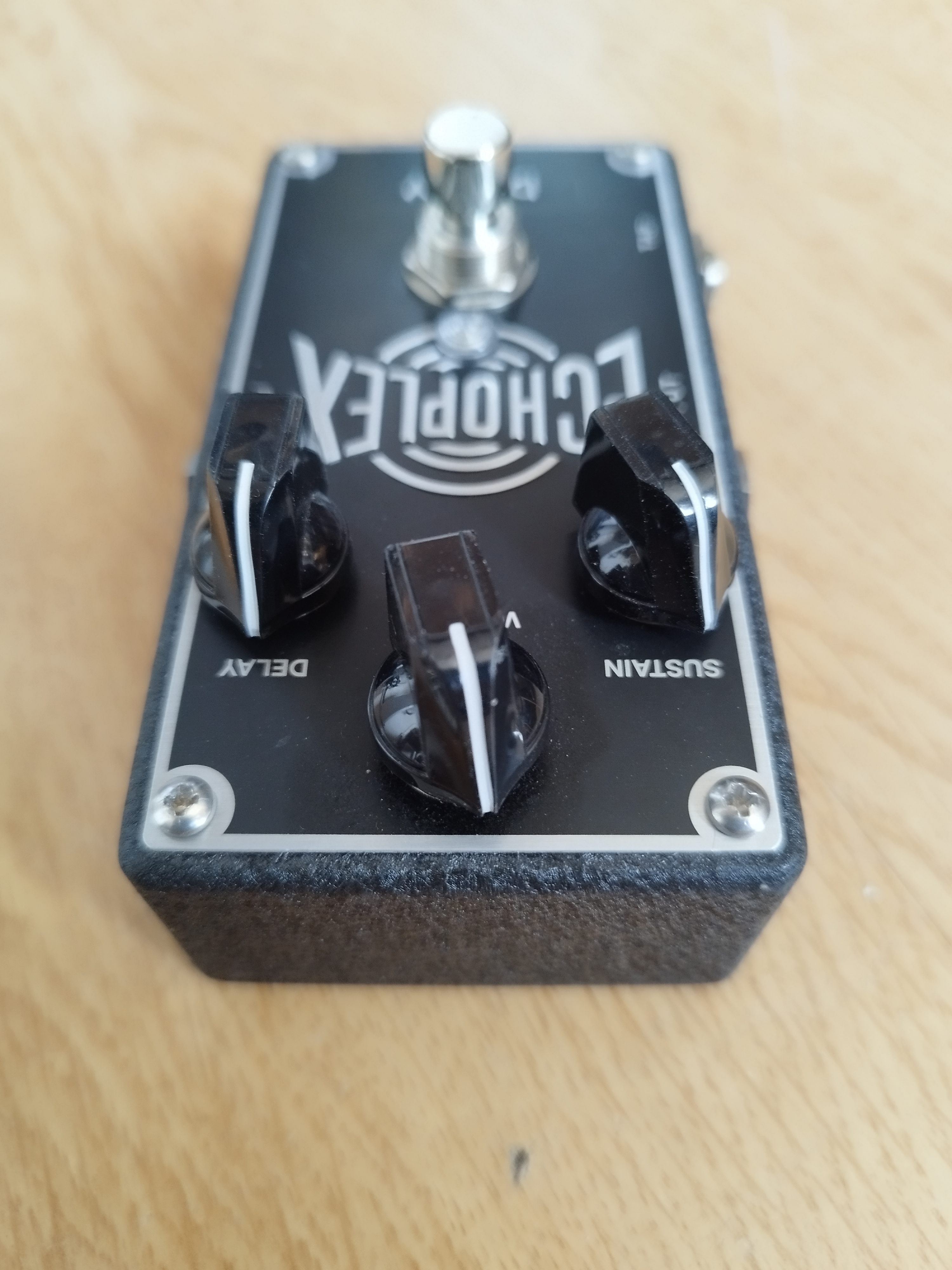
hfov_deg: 56.8
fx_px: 880
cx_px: 476
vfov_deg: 71.6
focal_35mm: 24
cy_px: 635
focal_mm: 5.89
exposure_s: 1/25
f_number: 1.89
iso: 660
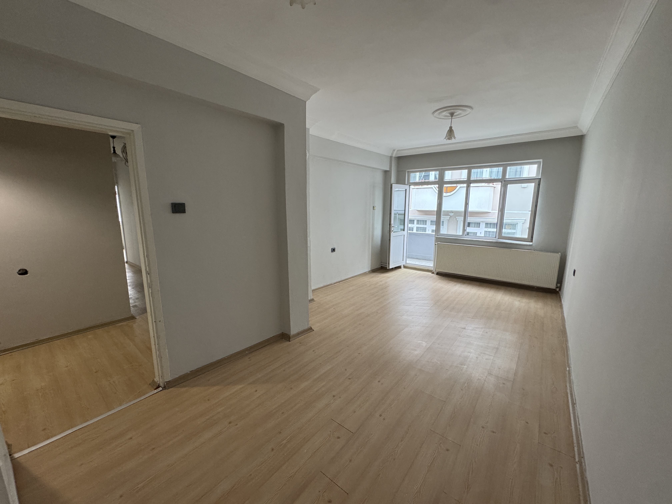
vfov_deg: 85.7
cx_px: 336
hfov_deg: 102.1
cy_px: 252
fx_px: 272
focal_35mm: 14
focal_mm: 2.22
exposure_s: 1/100
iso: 250
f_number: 2.2
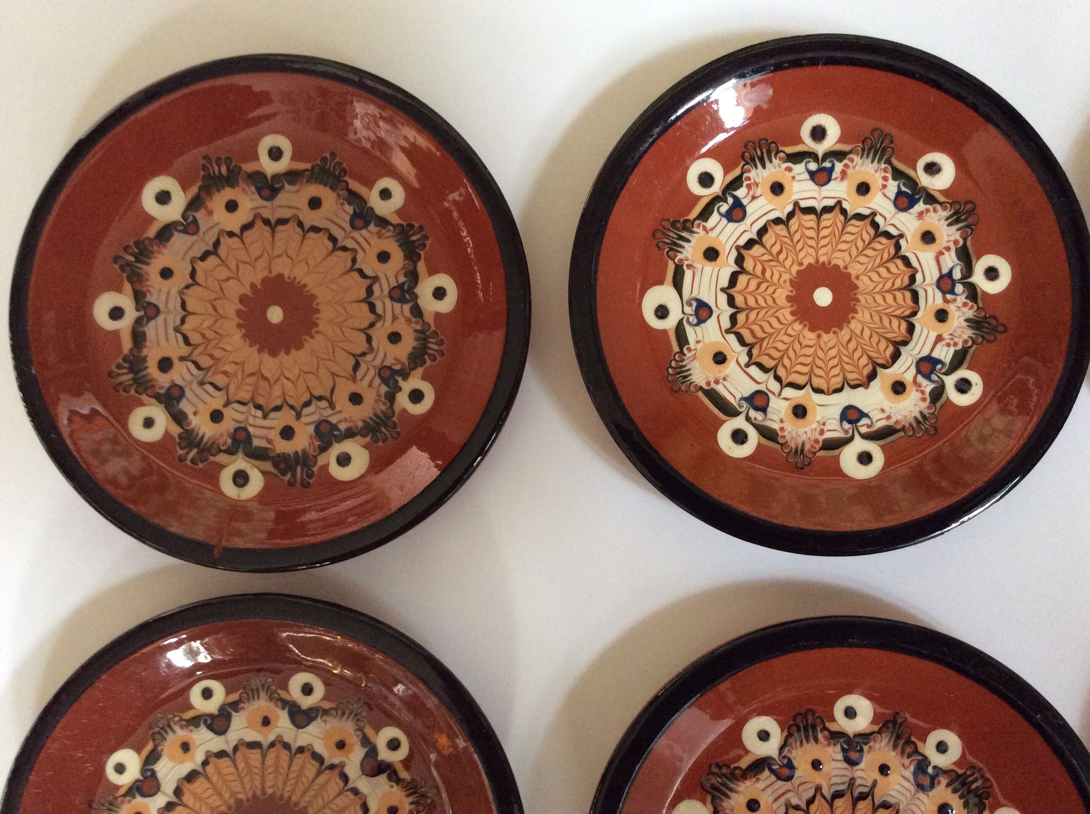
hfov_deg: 56.9
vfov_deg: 44.1
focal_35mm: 32
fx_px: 1006
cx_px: 545
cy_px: 407
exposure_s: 1/25
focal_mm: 3.3
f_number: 2.4
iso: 200
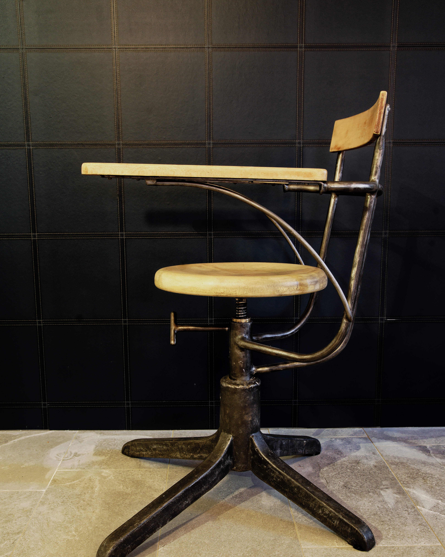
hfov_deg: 40.1
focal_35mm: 37
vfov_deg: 48.9
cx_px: 223
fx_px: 609
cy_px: 325
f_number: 8
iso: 500
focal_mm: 32
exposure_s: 1.6
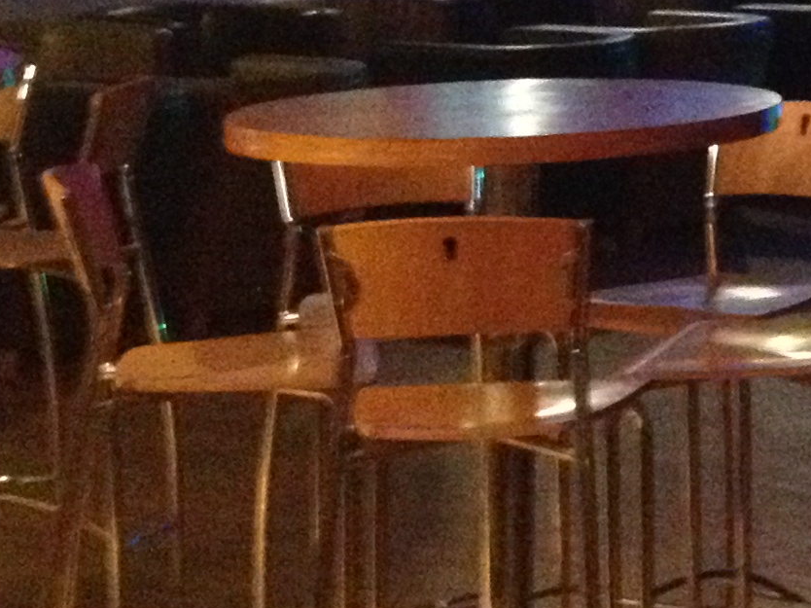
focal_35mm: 137
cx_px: 1392
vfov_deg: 10.6
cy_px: -203
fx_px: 3209
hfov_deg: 13.2
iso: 800
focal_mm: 4.28
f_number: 2.4
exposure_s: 1/15
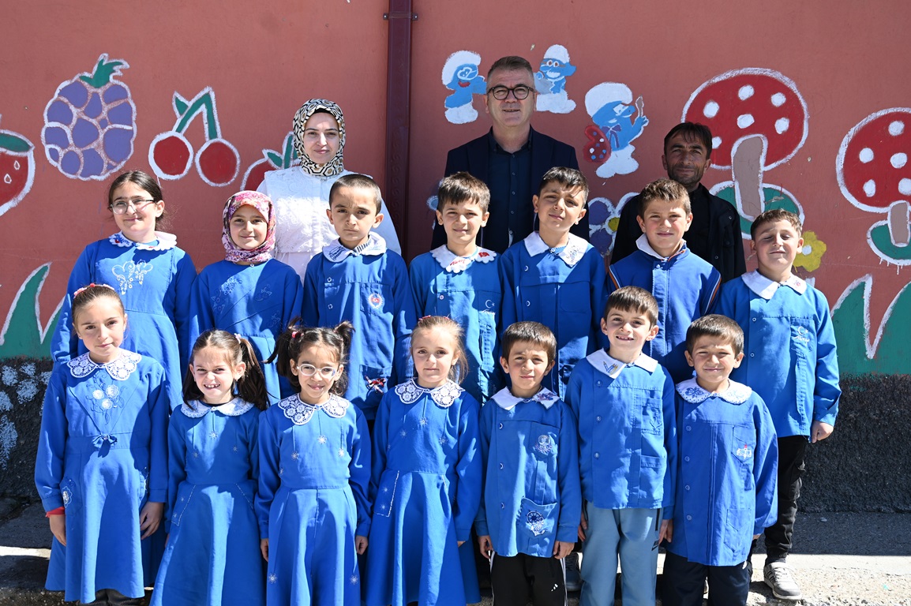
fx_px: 1012
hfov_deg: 48.5
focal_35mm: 40
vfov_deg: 33.4
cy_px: 303
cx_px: 456
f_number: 4
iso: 200
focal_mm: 40
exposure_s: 1/800
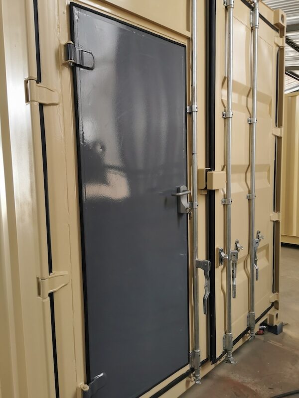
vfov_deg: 65.3
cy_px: 199
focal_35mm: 27
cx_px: 150
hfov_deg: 51.4
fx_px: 311
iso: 50
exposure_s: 1/155
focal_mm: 5.56
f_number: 1.6
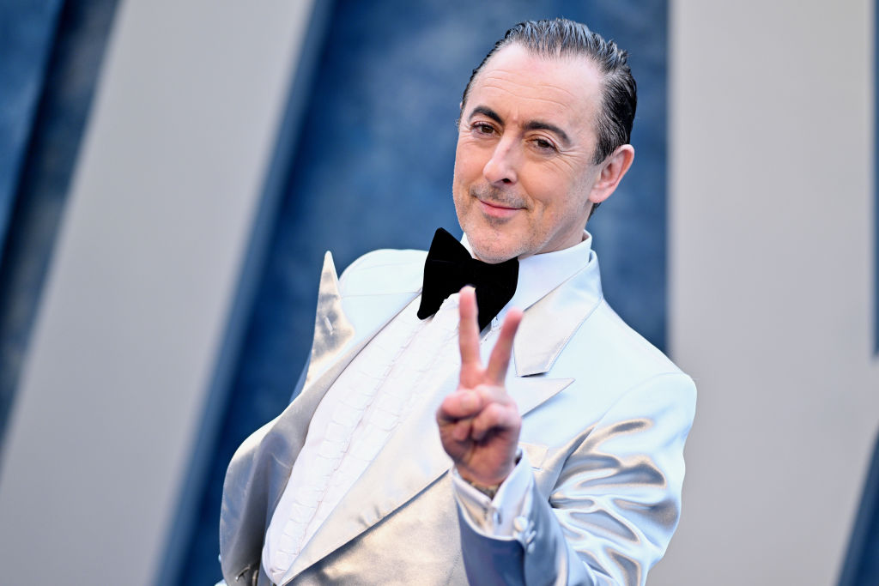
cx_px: 440
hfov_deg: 12.8
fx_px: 3907
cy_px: 293
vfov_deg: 8.6
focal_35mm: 160
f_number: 2.8
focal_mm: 160
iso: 800
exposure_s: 1/1600
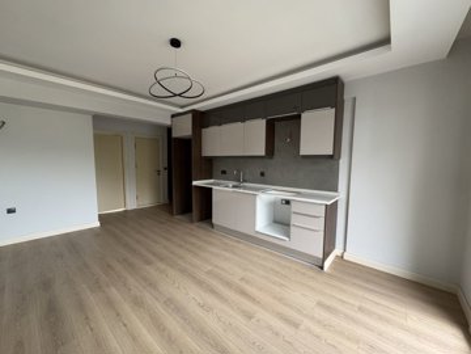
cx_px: 236
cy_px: 177
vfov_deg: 85.7
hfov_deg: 102.1
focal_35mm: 14
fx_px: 190
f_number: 2.2
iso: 160
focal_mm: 2.22
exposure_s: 1/99
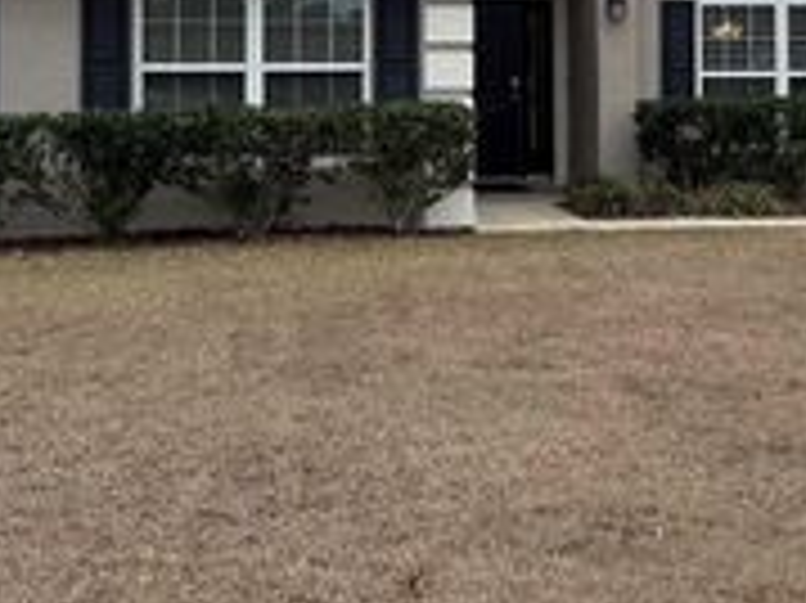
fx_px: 1559
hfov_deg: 28.7
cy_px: 20
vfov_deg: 21.3
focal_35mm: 67
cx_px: 572
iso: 80
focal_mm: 6.76
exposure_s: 1/2232
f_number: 1.78
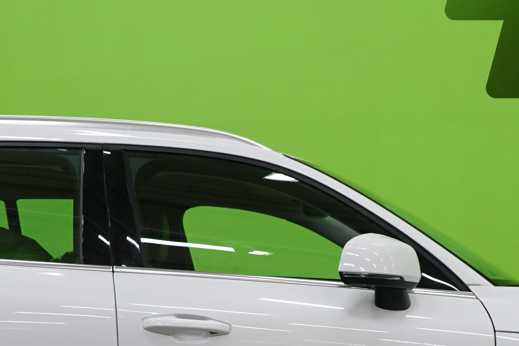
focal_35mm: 103
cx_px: 223
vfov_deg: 13.1
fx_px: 1485
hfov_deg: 19.8
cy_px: 357
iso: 400
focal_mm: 35
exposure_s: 1/20
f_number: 4
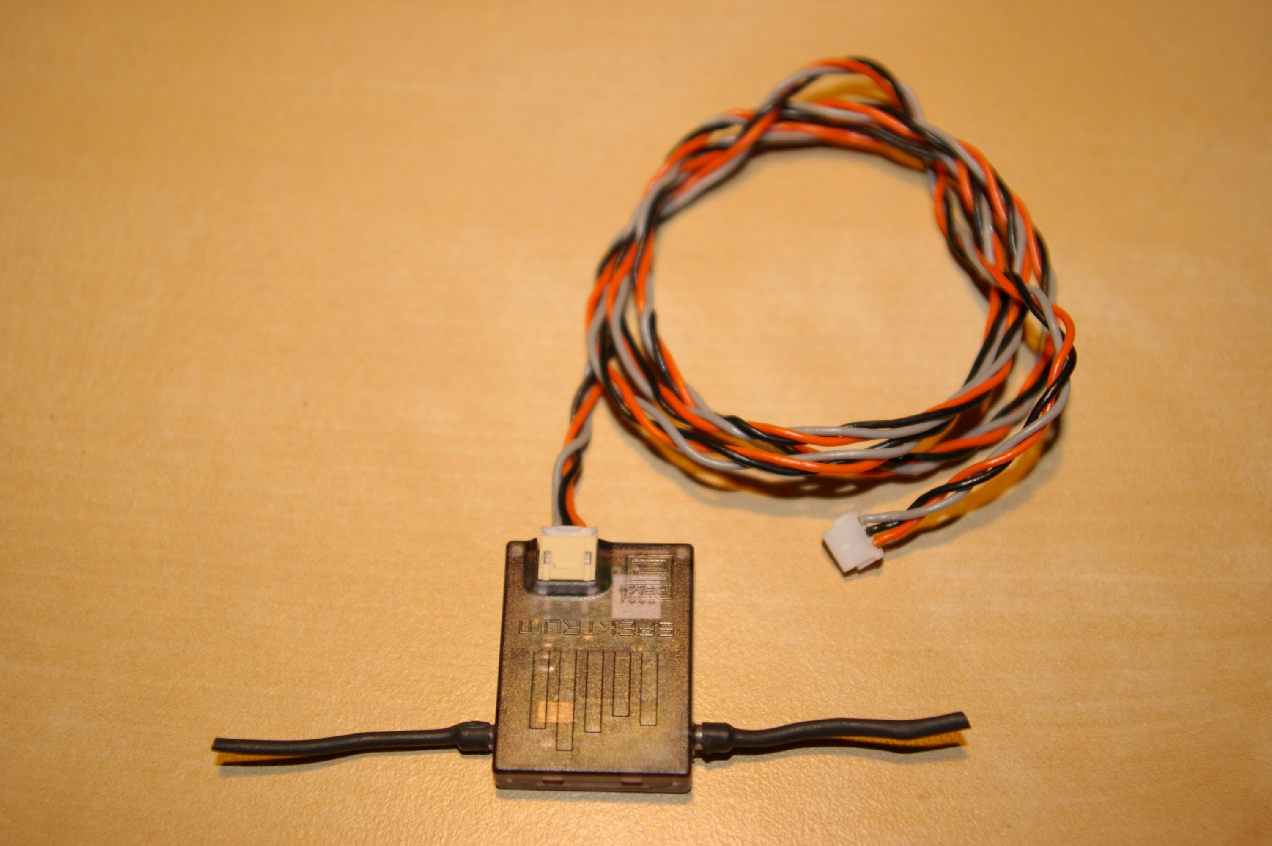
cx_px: 636
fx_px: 1747
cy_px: 423
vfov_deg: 27.2
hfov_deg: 40.0
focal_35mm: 50
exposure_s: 1/100
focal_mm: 33
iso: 200
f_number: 4
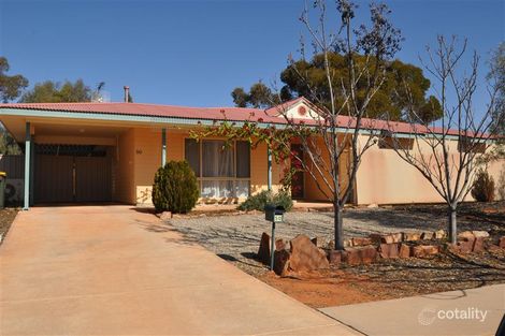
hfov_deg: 61.9
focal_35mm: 30
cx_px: 252
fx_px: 421
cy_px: 168
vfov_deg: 43.6
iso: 200
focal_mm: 20
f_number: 16
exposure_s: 1/200
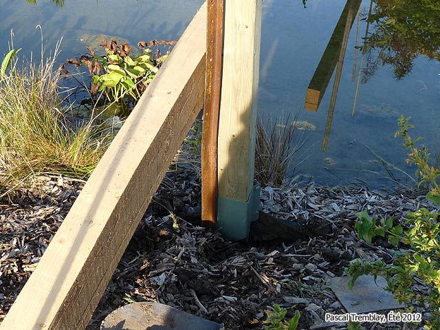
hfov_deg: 32.7
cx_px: 220
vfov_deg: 24.8
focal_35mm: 59
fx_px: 750
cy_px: 165
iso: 100
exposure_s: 1/160
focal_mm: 6
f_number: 4
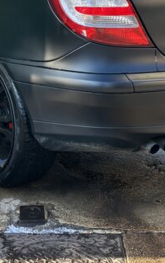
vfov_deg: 16.3
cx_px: 55
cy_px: 25
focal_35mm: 126
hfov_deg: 10.4
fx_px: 906
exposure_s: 1/243
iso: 50
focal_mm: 6.86
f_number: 1.78
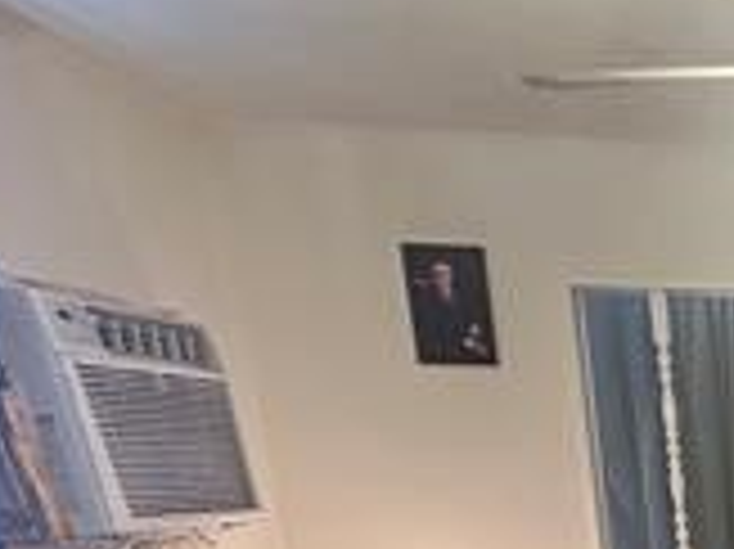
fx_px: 1165
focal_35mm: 55
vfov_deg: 21.9
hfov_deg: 25.9
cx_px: 1099
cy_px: 828
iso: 500
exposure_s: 1/60
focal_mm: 2.22
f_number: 2.2
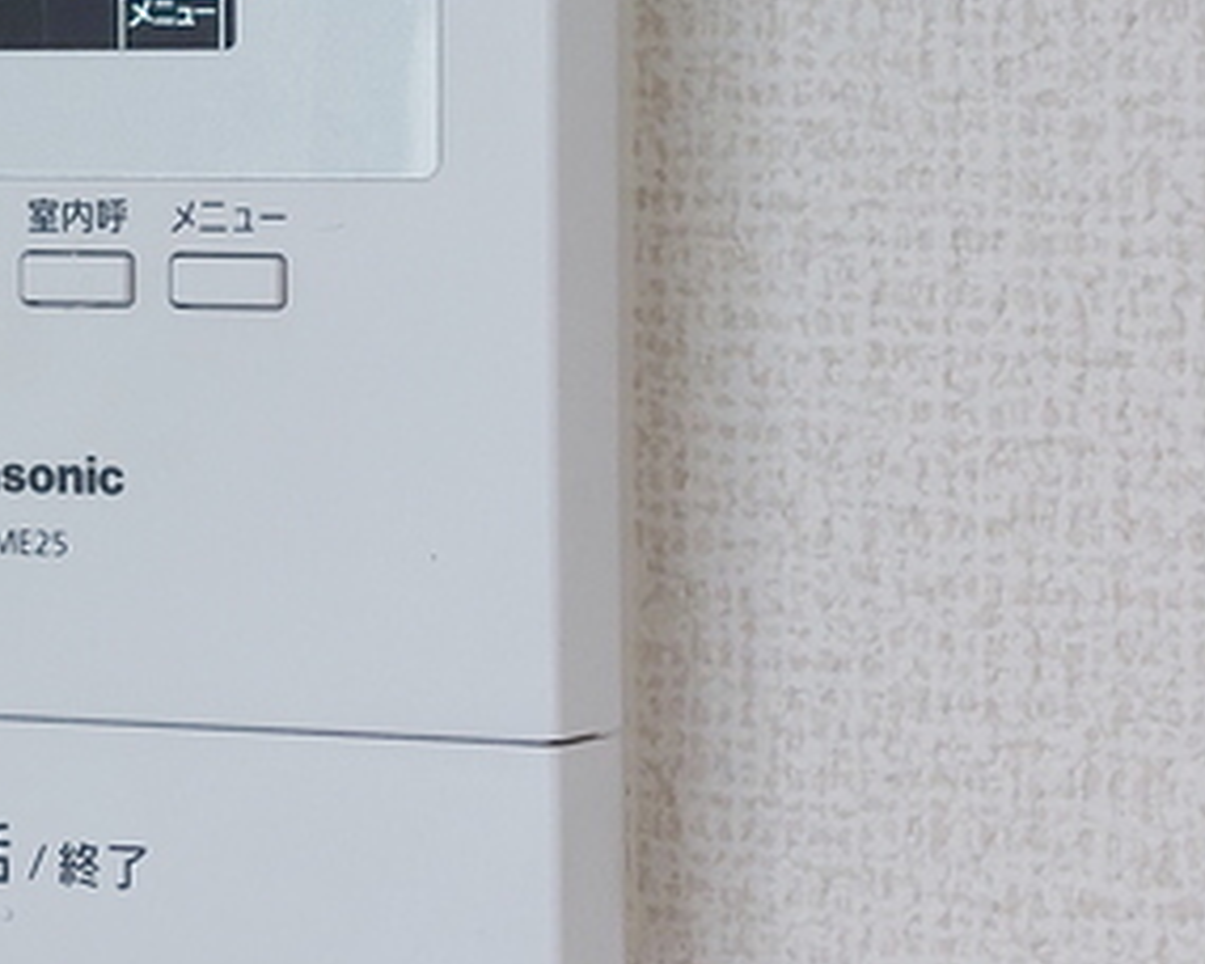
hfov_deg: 23.5
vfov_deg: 19.2
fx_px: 2817
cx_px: 135
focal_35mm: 79
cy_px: 190
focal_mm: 5.23
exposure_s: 1/60
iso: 80
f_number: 1.8
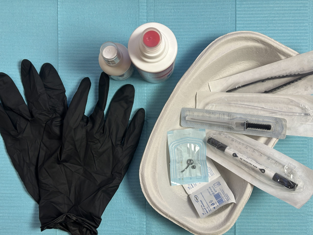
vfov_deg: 30.3
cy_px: 118
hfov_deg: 39.7
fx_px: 434
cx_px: 156
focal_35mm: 48
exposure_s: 1/50
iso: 80
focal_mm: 6.86
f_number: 1.78
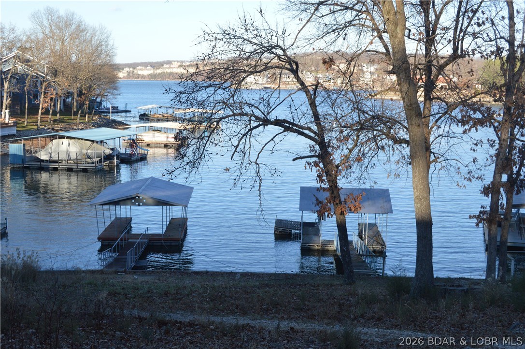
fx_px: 699
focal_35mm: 48
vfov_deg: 28.0
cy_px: 174
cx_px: 262
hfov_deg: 41.2
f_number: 11
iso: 800
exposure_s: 1/500
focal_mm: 32
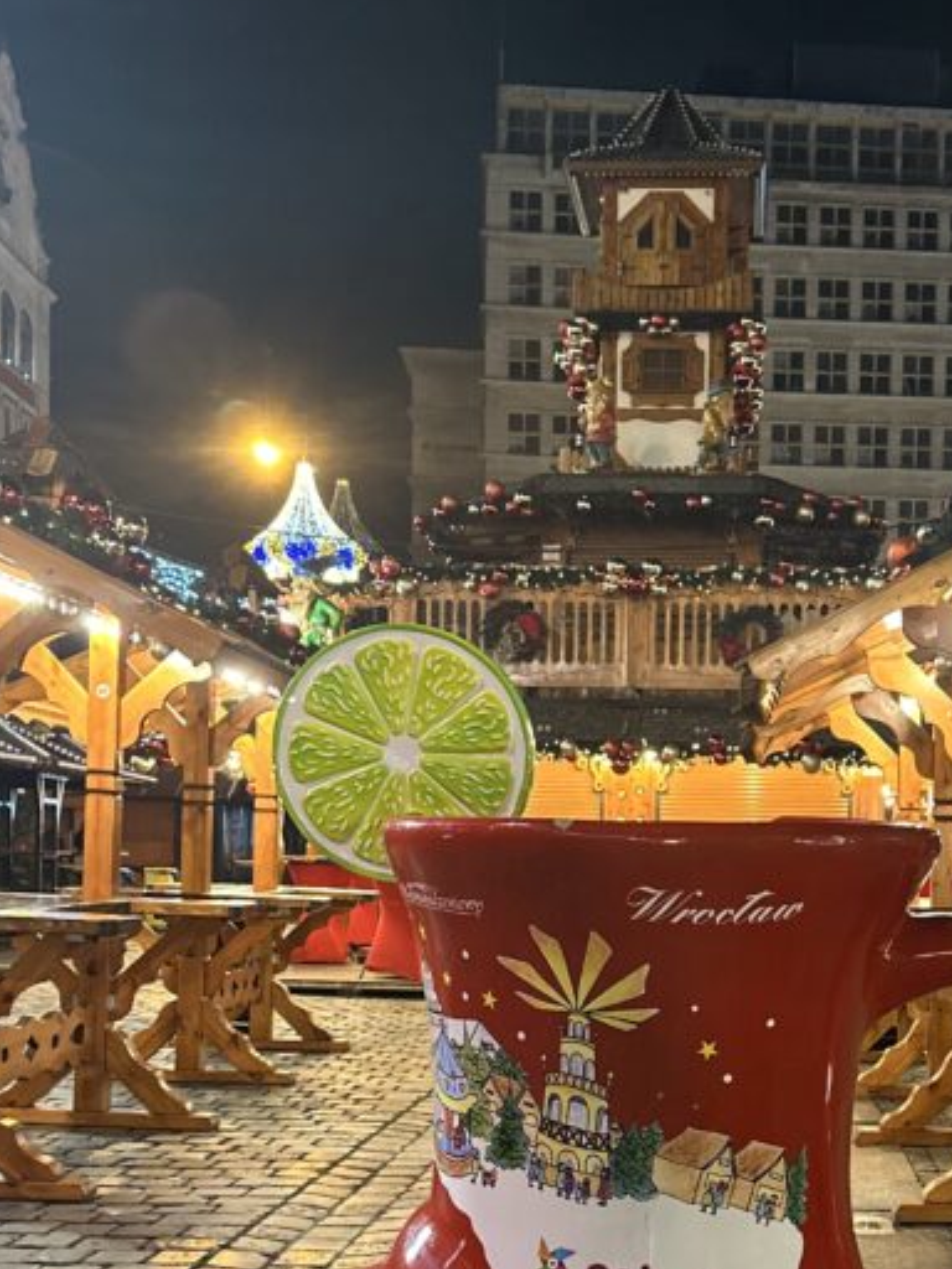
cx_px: 664
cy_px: 912
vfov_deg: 38.9
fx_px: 1760
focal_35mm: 48
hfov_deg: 30.0
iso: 800
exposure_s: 1/50
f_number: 1.78
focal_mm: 6.86
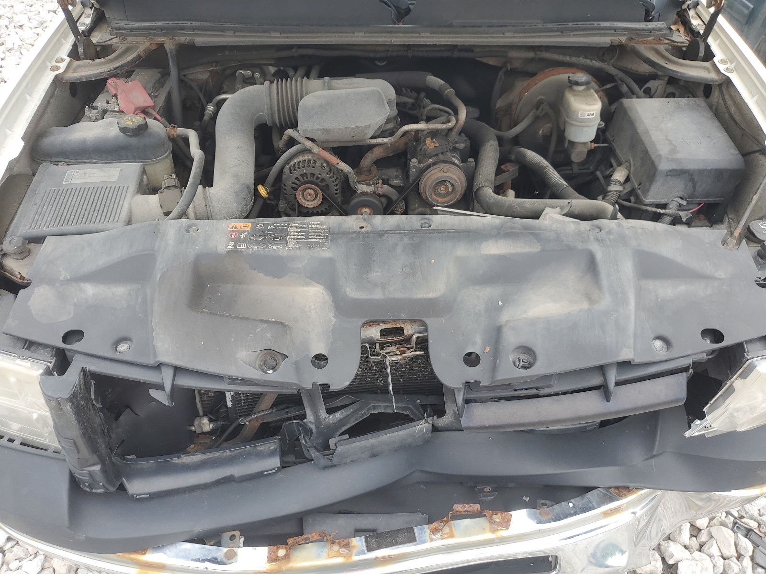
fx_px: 575
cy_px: 287
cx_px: 383
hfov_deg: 67.3
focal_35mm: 26
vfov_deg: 53.1
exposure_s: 1/357
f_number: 1.5
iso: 50
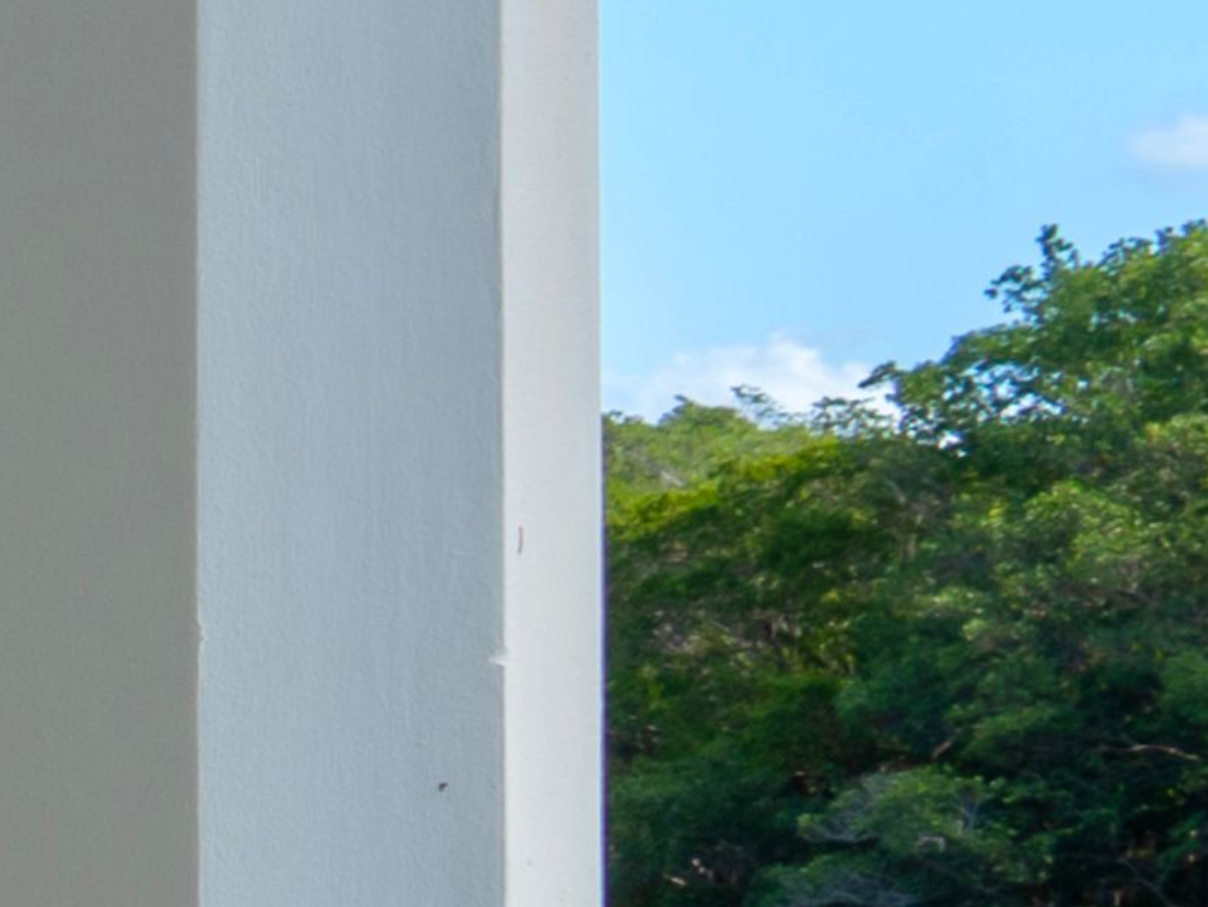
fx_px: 8797
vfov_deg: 5.9
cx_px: -3092
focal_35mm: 252
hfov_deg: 6.7
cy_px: 933
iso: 100
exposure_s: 1/60
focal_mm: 30
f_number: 11
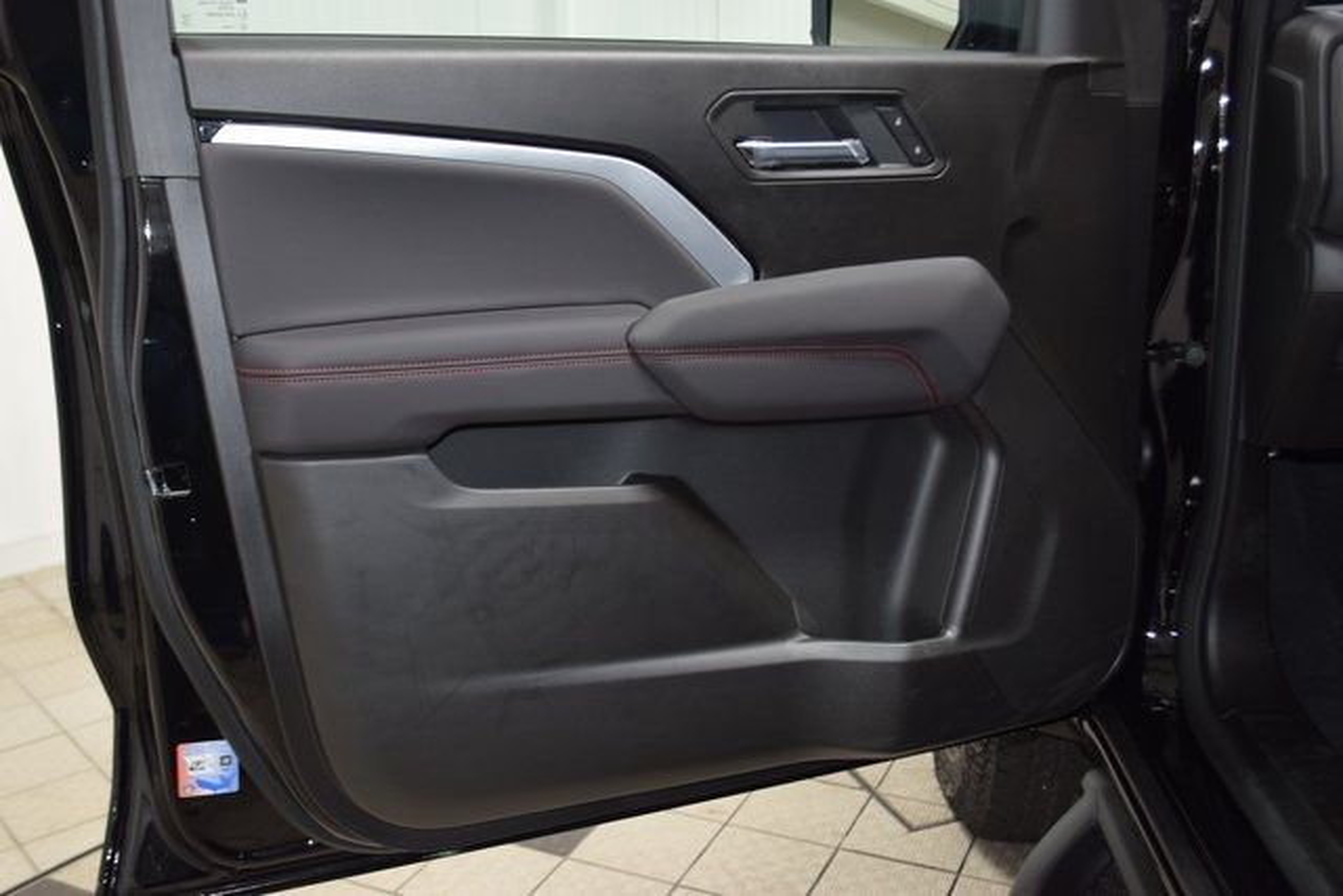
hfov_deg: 53.1
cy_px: 448
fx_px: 1343
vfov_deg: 36.9
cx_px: 672
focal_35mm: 36
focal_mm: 24
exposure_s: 1/30
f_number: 4
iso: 900
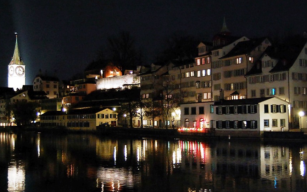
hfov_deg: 38.1
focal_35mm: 53
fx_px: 443
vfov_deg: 24.4
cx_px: 172
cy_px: 96
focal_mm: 26
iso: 1600
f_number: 4
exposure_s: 1/5
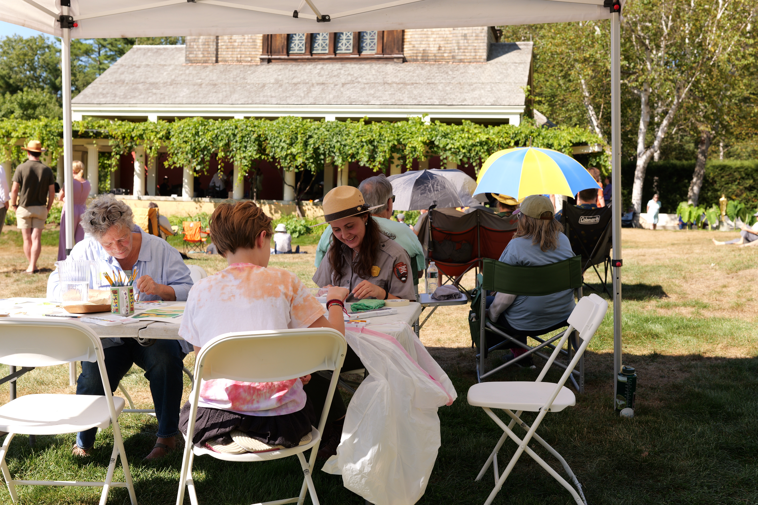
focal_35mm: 40
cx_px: 379
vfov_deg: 33.4
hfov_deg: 48.5
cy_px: 252
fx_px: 842
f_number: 5.6
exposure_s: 1/500
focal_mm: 40
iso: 250
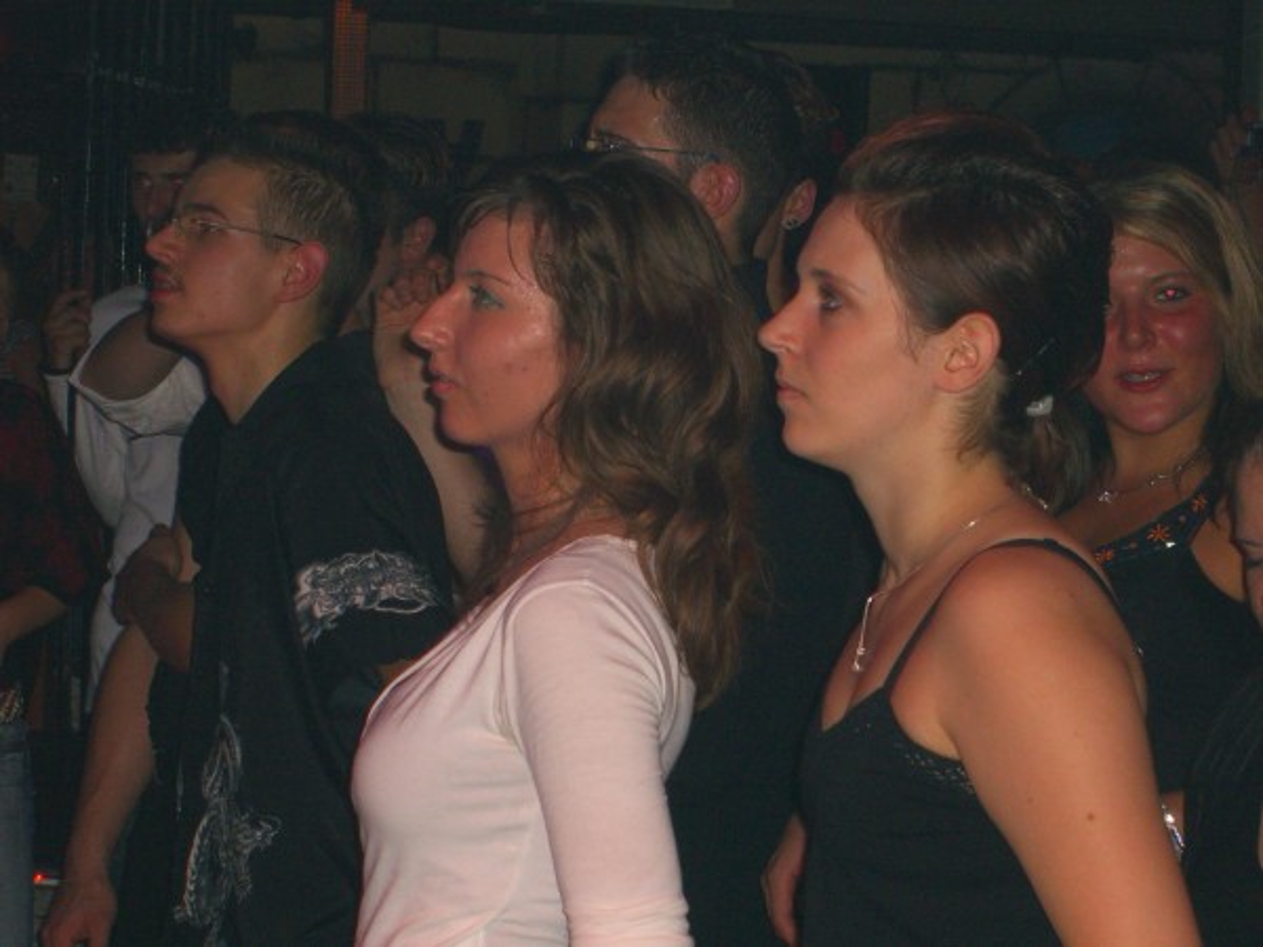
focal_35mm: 114
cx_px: 632
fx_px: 4159
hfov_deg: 17.3
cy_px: 474
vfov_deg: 13.0
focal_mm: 23.7
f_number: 5.1
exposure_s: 1/60
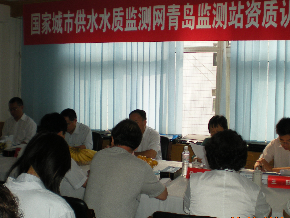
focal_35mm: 47
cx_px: 161
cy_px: 115
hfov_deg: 40.4
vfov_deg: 30.9
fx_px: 394
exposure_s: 1/182
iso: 89
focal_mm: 6.3
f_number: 3.1
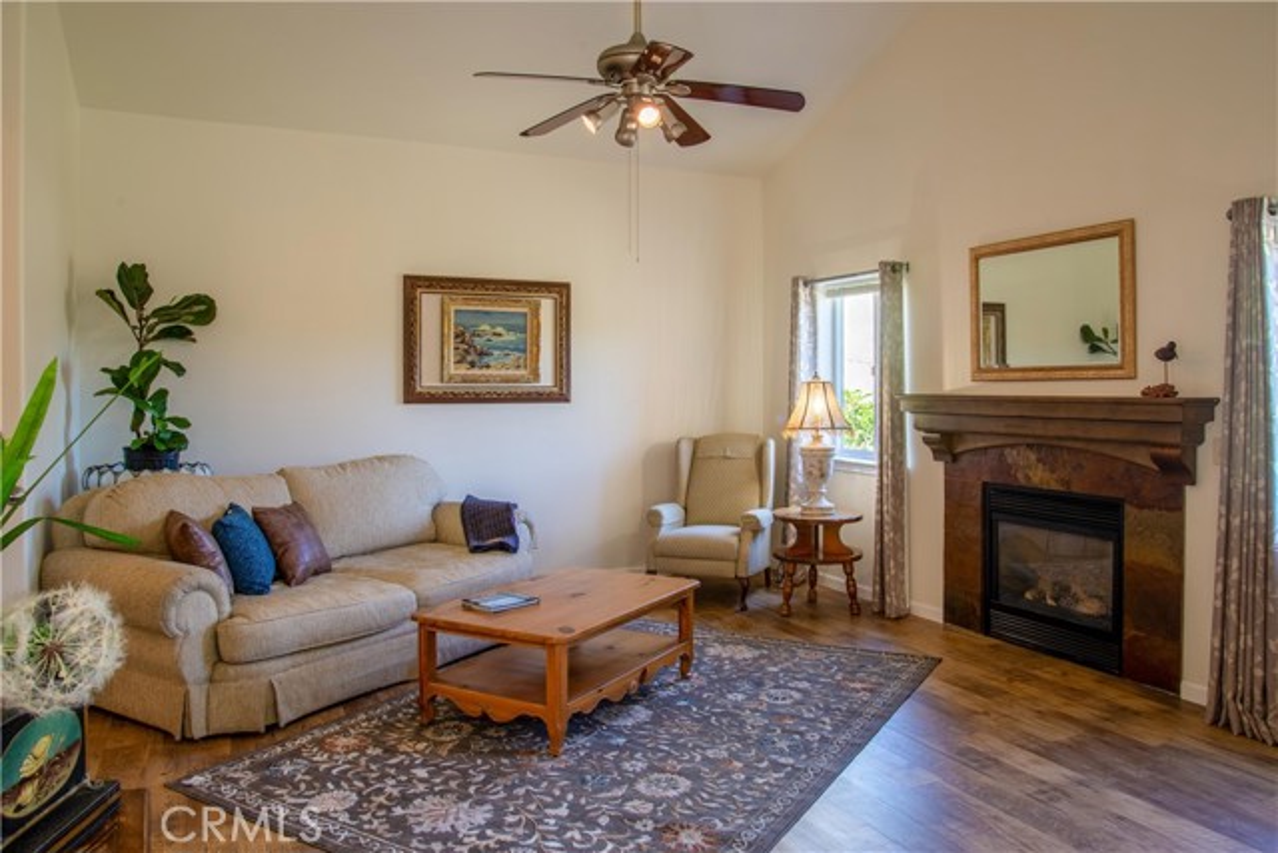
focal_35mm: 24
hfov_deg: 73.7
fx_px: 852
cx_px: 639
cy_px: 426
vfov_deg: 53.2
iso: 200
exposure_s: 1/30
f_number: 9
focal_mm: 24
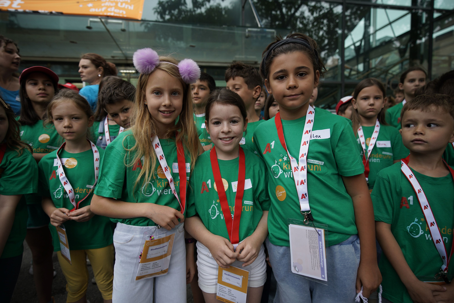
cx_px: 227
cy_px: 152
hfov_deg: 86.9
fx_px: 240
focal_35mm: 19
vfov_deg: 64.6
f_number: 2.8
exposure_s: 1/320
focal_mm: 19
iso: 125
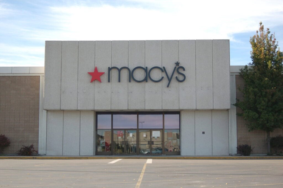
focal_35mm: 60
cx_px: 142
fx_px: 471
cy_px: 94
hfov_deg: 33.4
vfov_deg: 22.6
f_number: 4
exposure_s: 1/800
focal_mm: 40
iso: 200
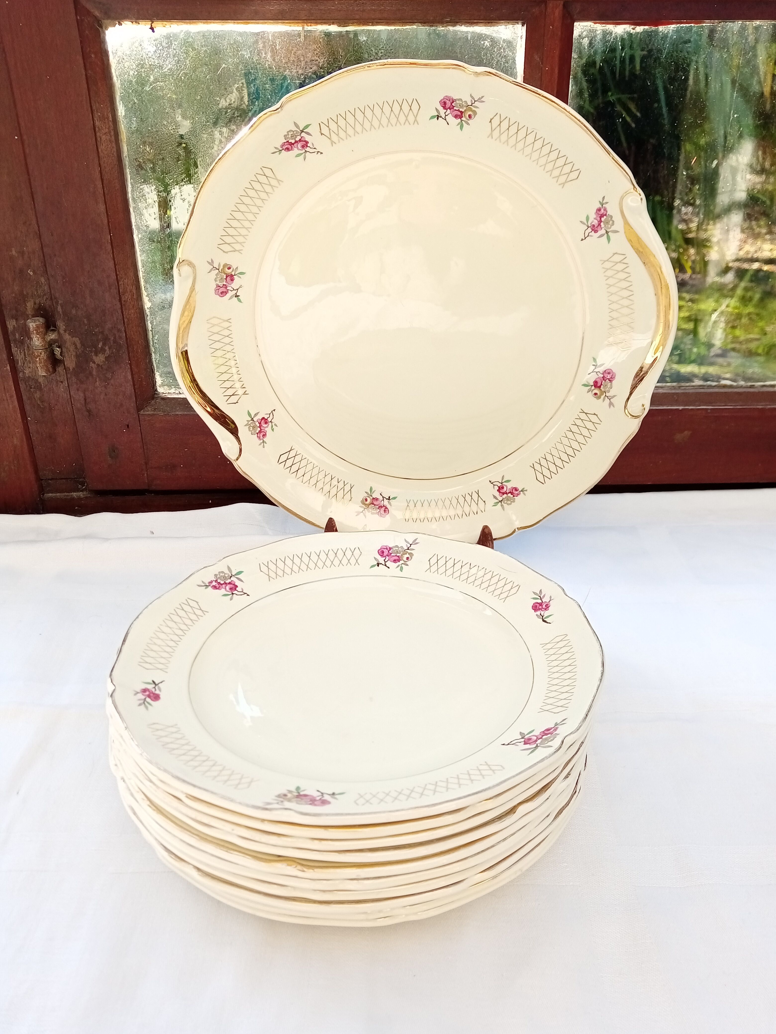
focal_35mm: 28
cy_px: 517
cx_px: 388
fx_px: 837
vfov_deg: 63.4
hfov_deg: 49.7
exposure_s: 1/262
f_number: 1.8
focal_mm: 3.57
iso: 117
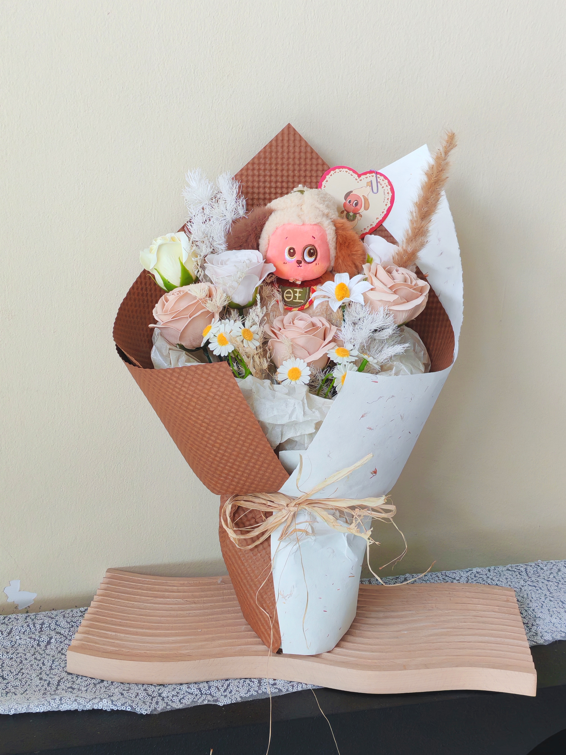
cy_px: 378
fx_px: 1264
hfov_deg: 25.2
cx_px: 283
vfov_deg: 33.2
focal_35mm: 58
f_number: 1.95
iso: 200
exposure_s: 1/100
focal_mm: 5.52
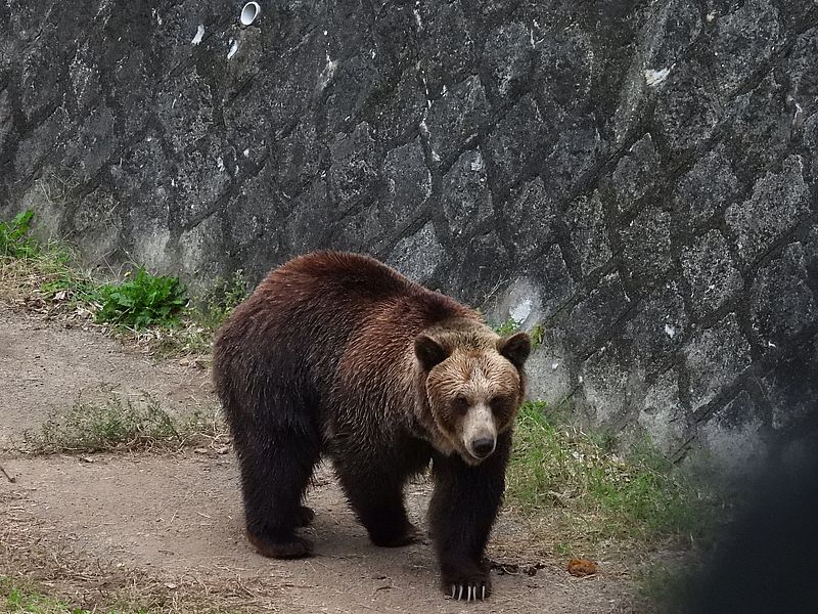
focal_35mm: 240
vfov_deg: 6.2
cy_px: 307
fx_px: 5671
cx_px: 409
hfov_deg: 8.2
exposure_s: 1/640
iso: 1600
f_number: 4.5
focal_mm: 42.8
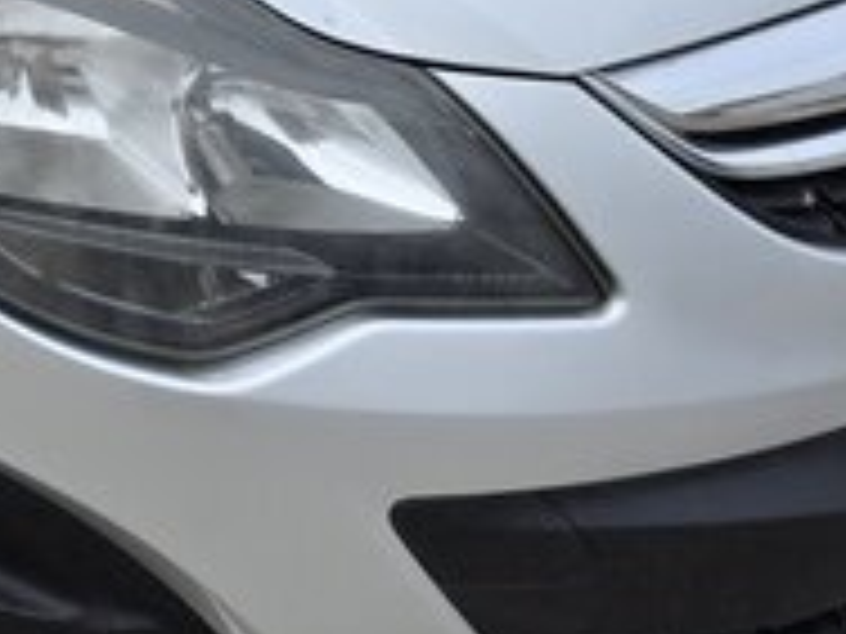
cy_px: -220
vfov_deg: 14.4
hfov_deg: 19.4
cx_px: -36
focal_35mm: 98
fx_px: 2395
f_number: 1.7
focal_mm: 6.3
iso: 80
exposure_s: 1/3134
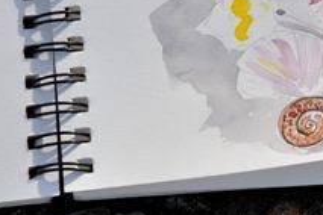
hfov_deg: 5.4
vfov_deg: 3.6
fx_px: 3432
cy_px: -26
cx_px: 381
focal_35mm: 382
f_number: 13
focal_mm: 85
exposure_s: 1/640
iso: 500
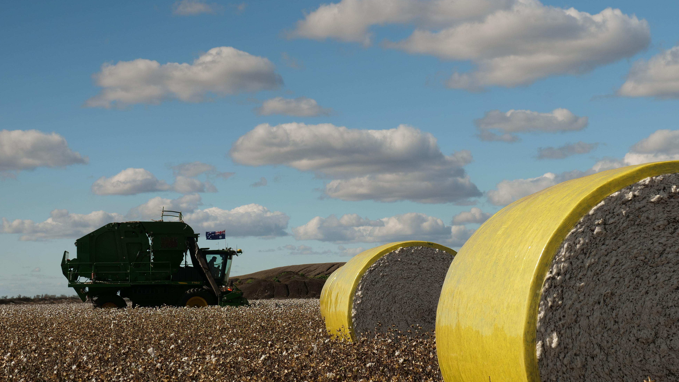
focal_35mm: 67
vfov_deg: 17.9
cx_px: 392
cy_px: 259
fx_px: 1206
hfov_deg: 31.4
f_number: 3.2
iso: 200
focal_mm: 24
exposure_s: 1/160
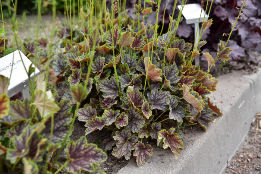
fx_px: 399
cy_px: 87
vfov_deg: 24.6
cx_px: 130
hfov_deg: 36.2
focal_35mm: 55
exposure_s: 1/200
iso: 200
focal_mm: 55
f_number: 4.5
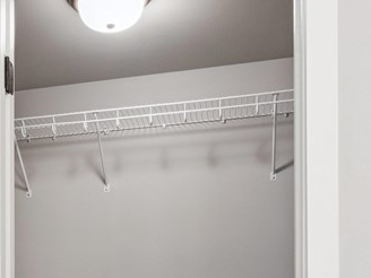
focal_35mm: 60
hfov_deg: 30.7
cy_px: 340
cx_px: 34
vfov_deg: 22.4
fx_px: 643
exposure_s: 1/3.33
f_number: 10
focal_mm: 16
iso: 400
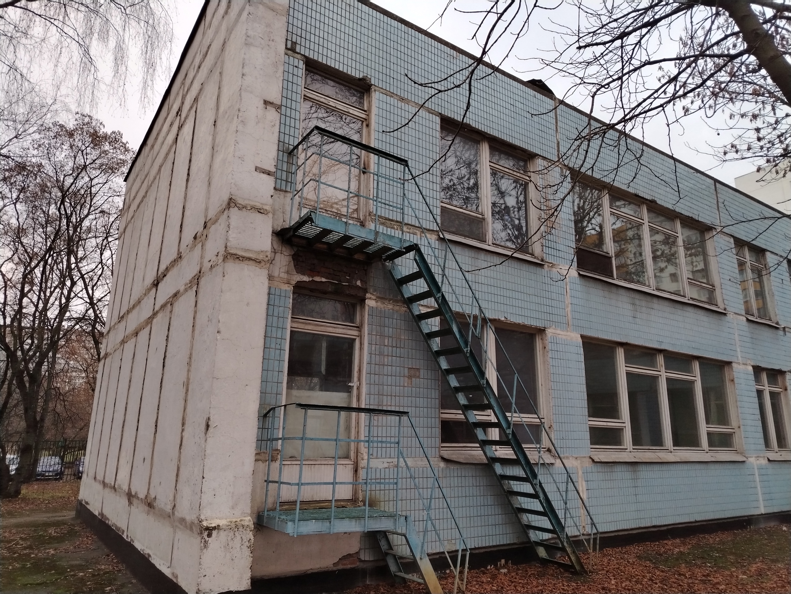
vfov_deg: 56.8
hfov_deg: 71.6
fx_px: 548
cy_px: 297
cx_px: 396
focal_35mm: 24
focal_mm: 5.25
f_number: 1.75
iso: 222
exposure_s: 1/100
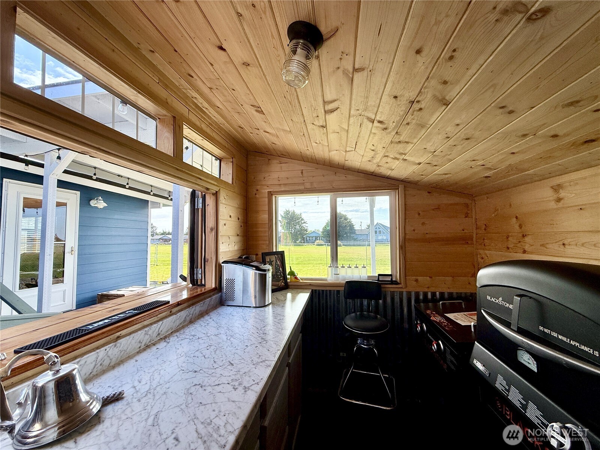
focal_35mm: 14
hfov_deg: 102.1
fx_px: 243
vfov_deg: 85.7
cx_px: 300
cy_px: 225
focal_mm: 2.22
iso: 64
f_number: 2.2
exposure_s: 1/405
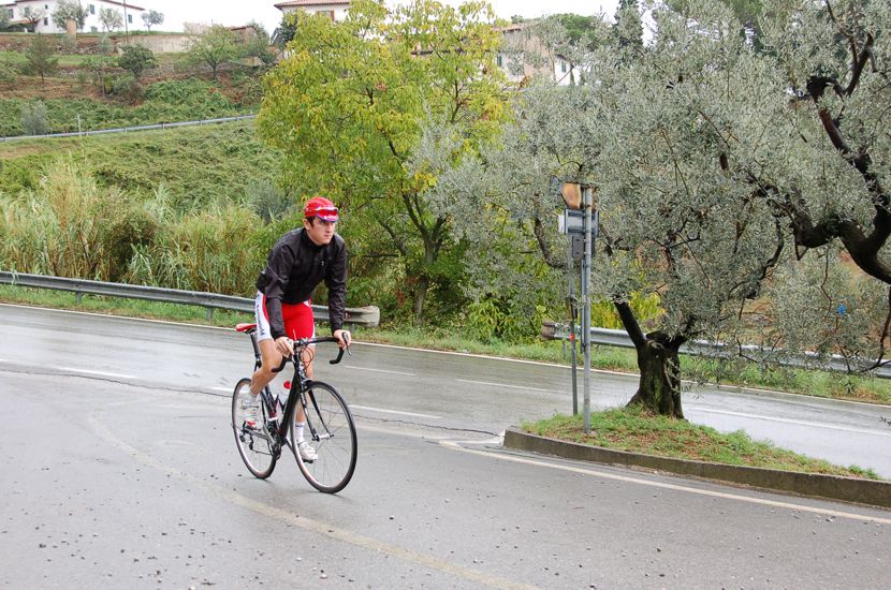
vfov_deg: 25.6
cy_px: 295
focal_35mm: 52
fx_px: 1297
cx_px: 446
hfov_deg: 37.9
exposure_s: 1/160
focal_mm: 35
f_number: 6.3
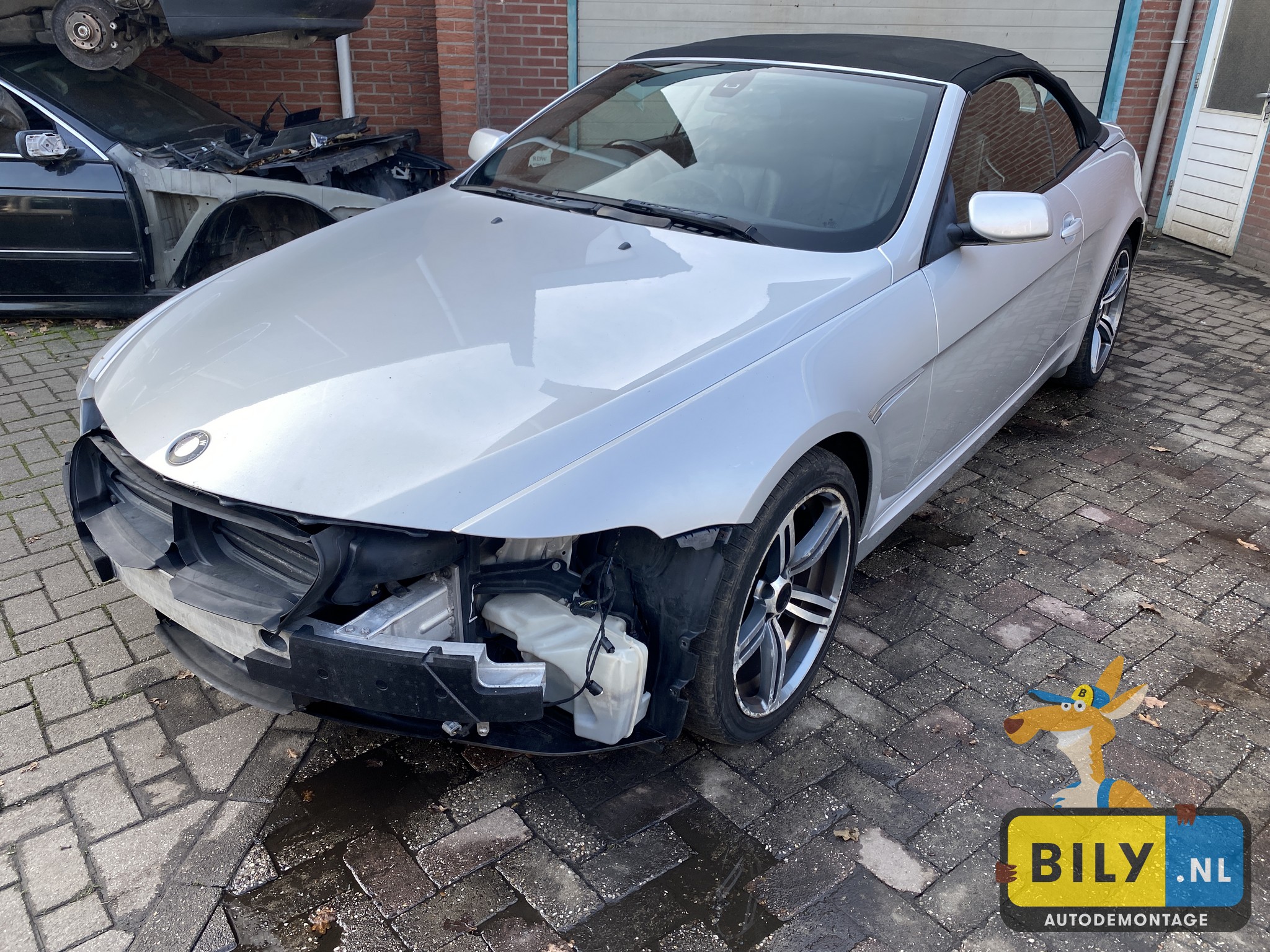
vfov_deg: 53.1
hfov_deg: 67.3
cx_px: 635
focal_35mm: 26
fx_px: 954
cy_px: 476
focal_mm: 4.25
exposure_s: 1/347
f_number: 1.8
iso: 32
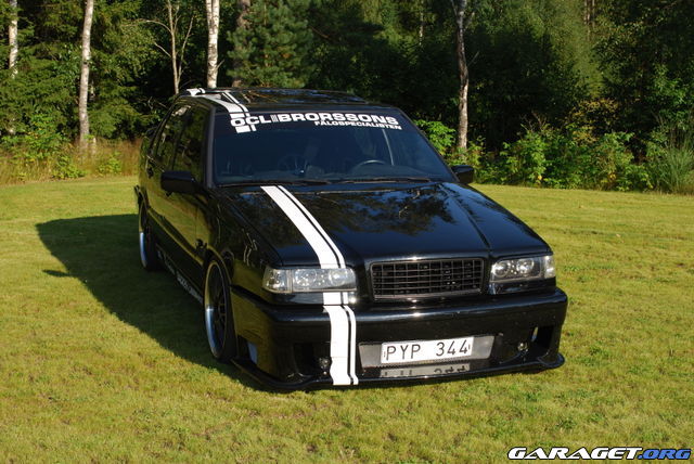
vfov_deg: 25.1
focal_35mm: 54
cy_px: 232
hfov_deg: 36.8
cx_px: 347
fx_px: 1042
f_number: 6.3
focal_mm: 36
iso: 100
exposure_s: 1/200
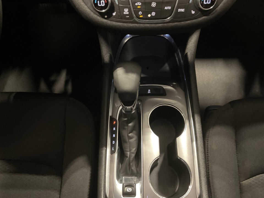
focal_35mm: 29
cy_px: 99
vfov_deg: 48.2
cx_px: 132
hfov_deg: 61.7
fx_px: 221
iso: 500
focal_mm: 3
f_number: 1.8
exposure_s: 1/15
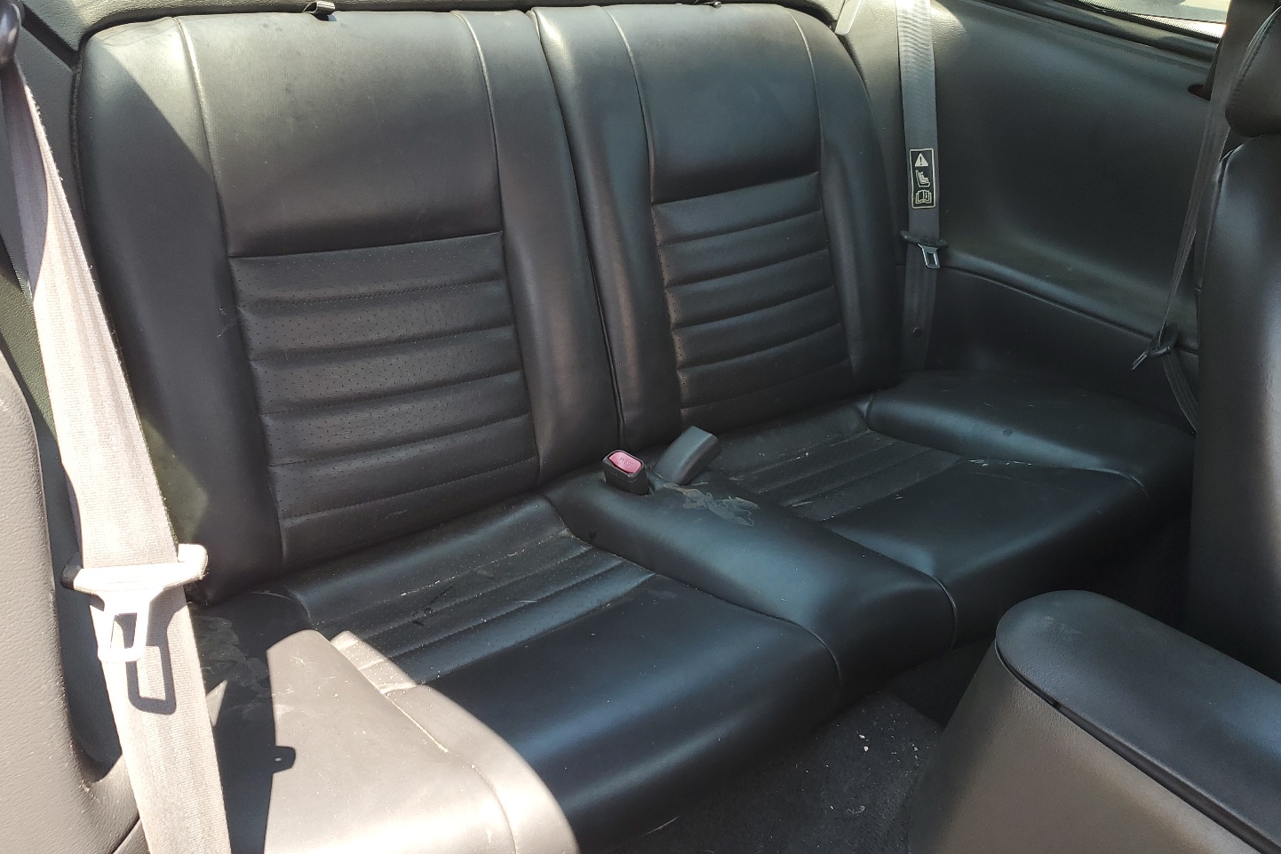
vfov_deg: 43.6
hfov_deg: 61.9
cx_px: 609
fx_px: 1067
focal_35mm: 30
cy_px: 455
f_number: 1.5
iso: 50
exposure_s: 1/192
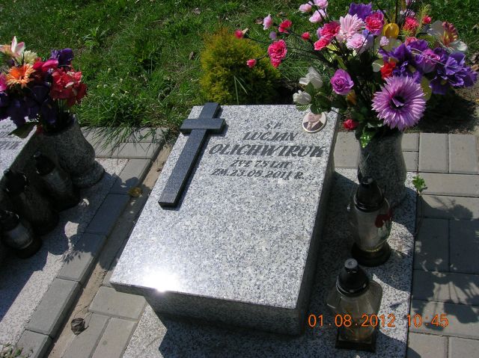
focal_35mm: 34
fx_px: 470
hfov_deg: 54.0
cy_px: 179
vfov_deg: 41.7
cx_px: 240
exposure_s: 1/800
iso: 50
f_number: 4.9
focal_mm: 5.7
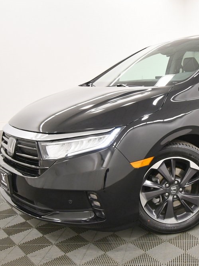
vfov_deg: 46.8
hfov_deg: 34.0
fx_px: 307
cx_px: 179
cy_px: 132
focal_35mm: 40
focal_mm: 18
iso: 1400
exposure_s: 1/125
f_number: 5.6
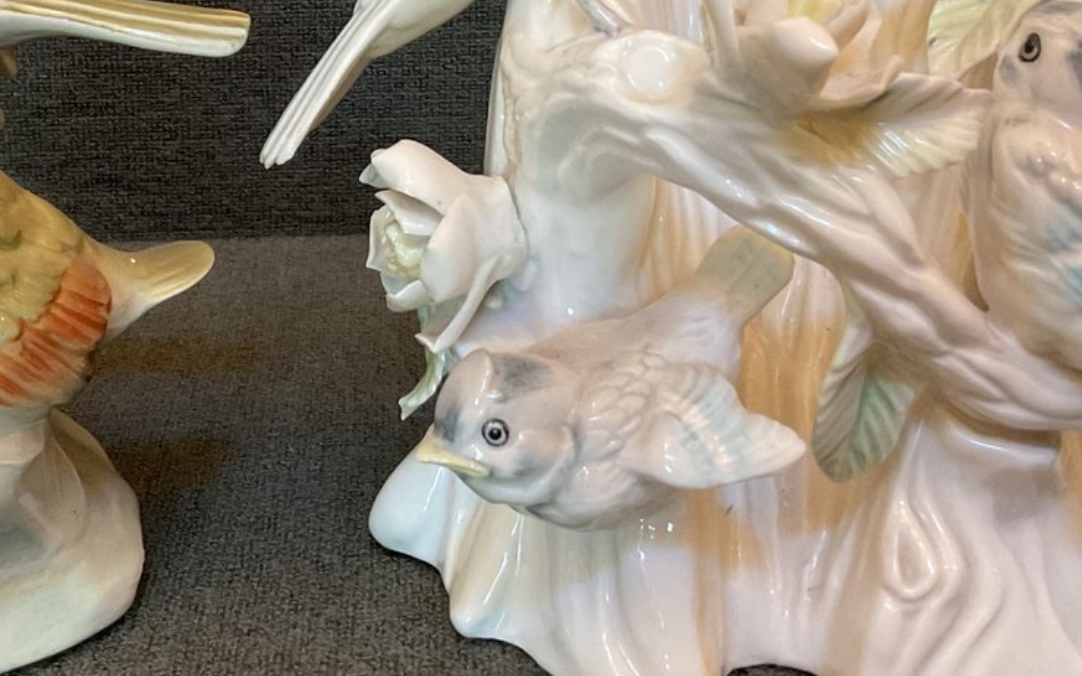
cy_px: 42
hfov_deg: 32.4
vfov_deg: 20.1
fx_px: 1857
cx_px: 465
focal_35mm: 63
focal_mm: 3
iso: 200
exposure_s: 1/60
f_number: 1.8
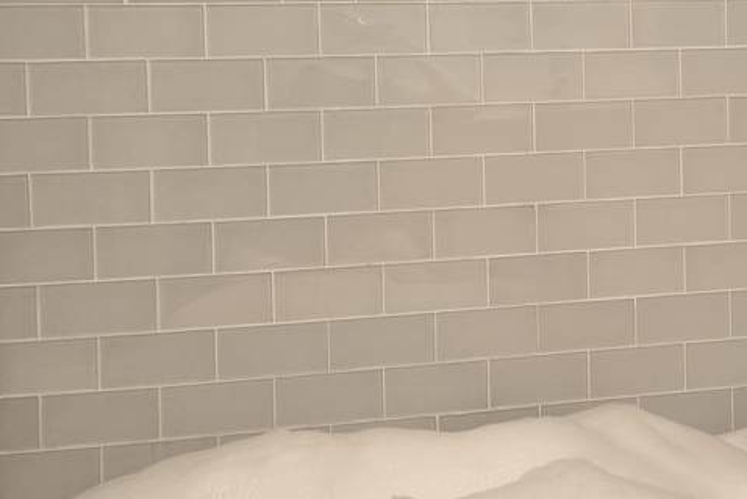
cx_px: 699
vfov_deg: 21.0
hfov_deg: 29.8
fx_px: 1328
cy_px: 99
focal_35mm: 64
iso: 100
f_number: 1.8
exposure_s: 1/120
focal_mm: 5.4
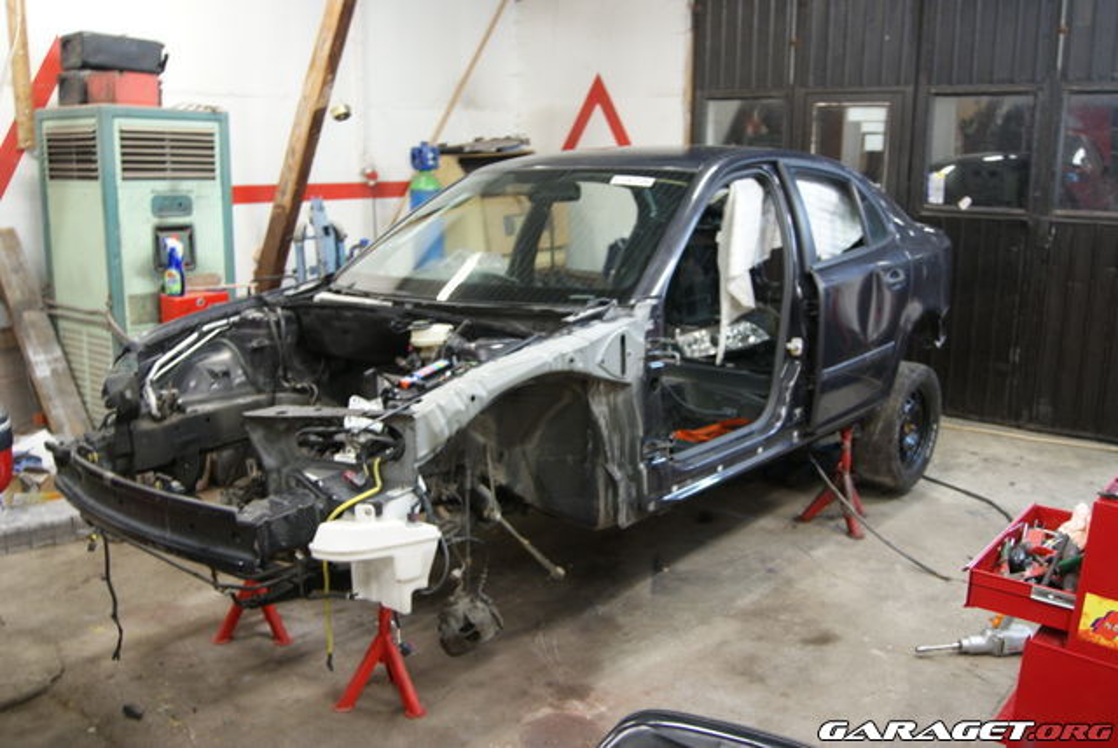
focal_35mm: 30
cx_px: 559
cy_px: 374
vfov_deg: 43.7
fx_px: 932
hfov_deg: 61.9
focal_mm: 20
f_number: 4
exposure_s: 1/8
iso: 400
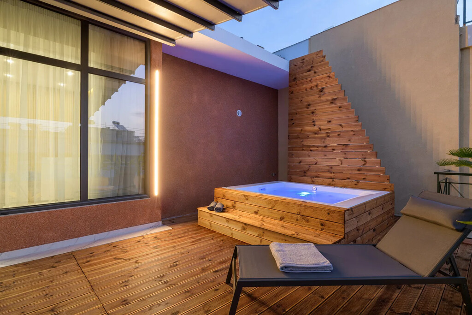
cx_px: 236
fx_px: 236
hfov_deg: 90.0
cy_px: 158
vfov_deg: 67.4
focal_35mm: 18
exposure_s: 1.3
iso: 64
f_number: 11
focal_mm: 18
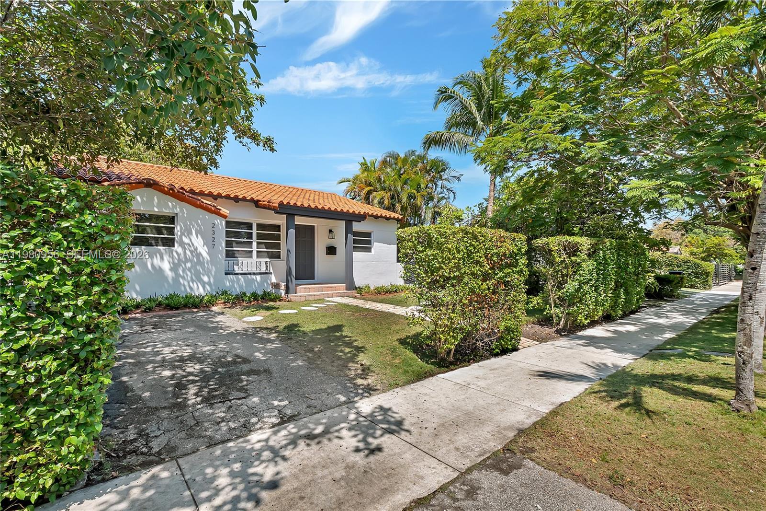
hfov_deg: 100.4
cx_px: 383
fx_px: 319
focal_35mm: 15
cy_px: 256
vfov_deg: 77.3
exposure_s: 1/160
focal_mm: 10
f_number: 8
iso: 100
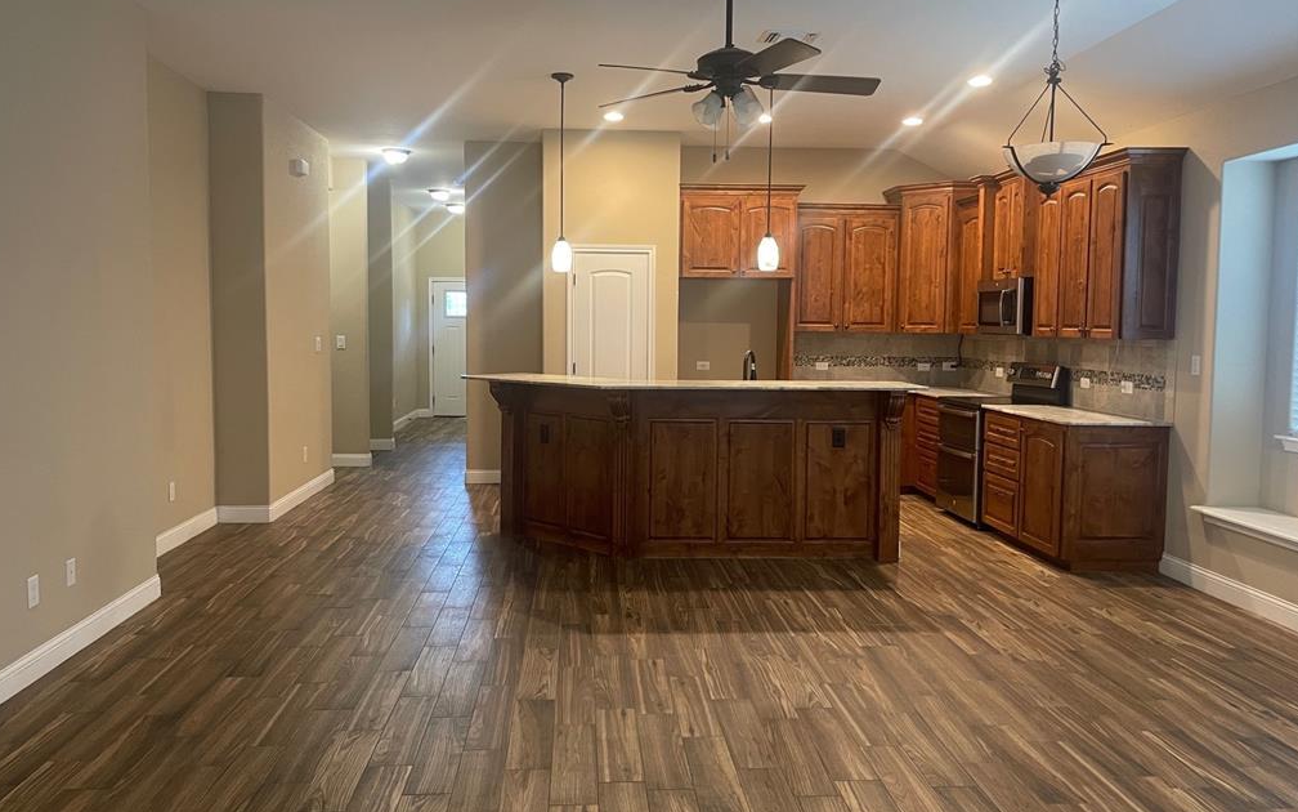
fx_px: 990
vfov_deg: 44.5
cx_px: 648
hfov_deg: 66.5
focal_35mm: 28
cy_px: 392
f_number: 1.6
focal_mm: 4.2
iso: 320
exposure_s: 1/60
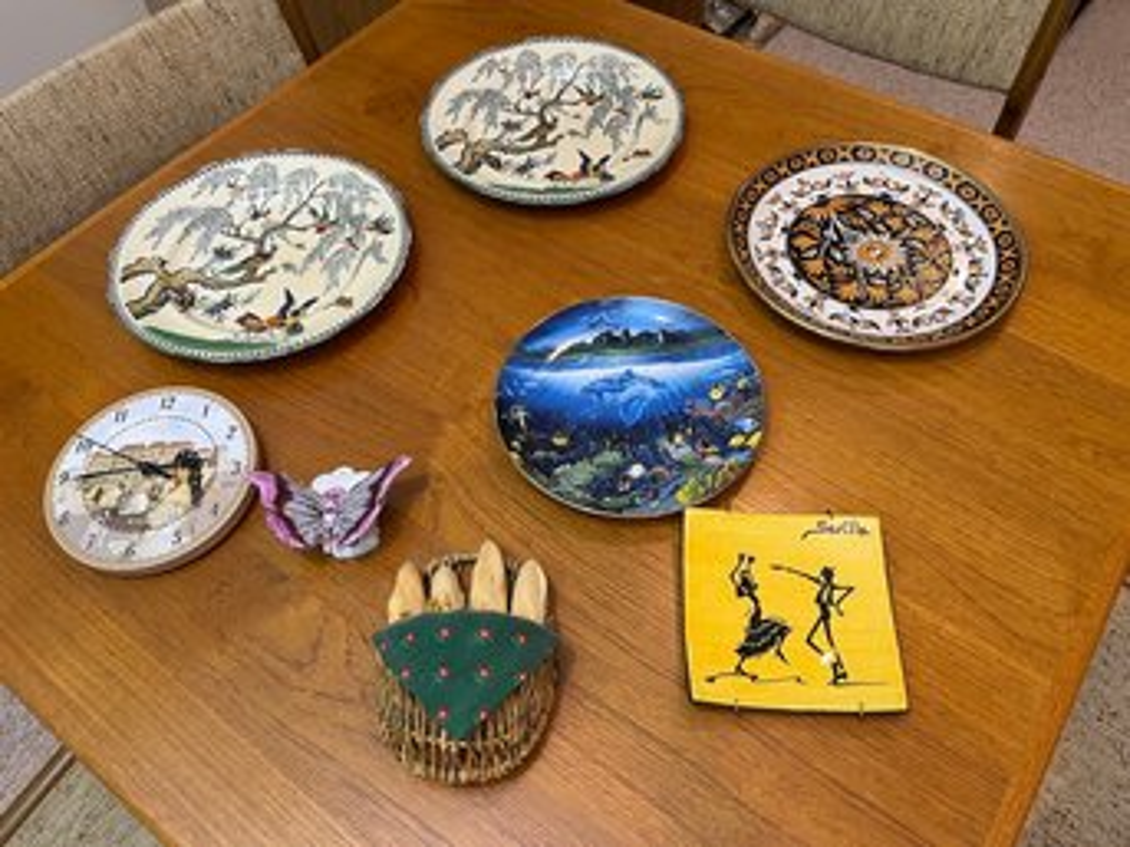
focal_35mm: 26
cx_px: 565
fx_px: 848
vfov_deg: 53.0
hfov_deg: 67.3
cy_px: 424
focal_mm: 5.1
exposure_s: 1/60
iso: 200
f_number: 1.6
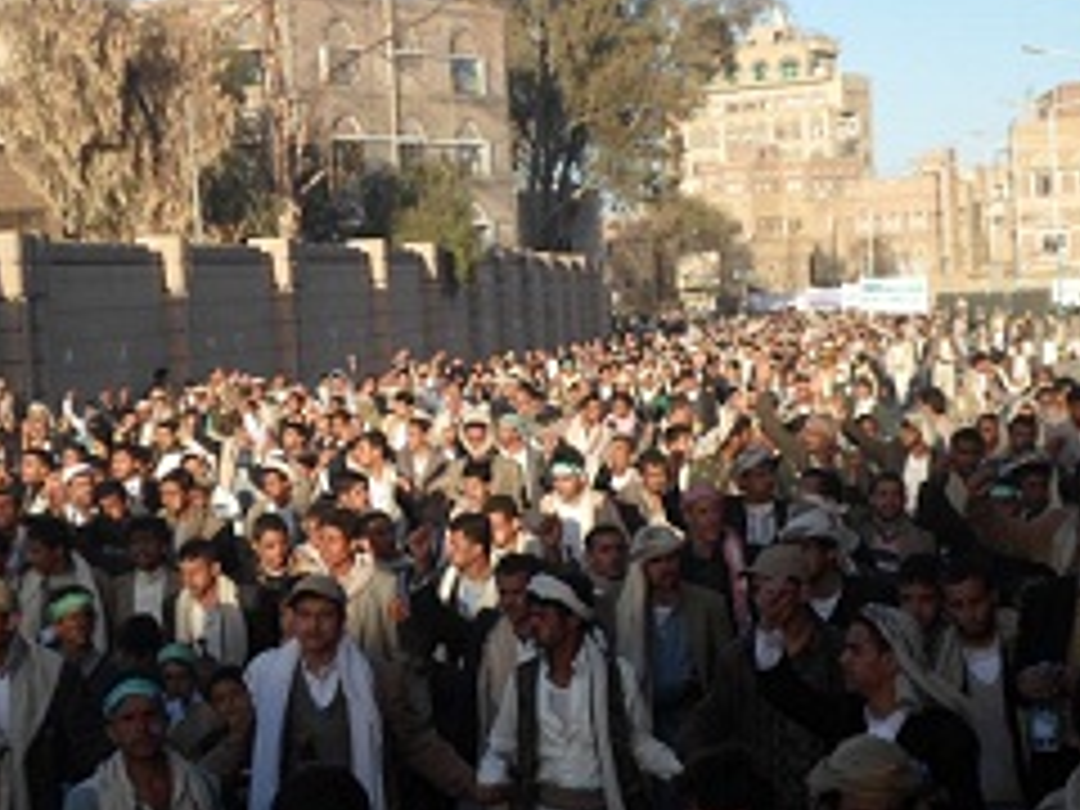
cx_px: 538
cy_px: 380
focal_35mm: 83
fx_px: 2590
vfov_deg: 17.8
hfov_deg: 23.6
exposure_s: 1/500
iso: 80
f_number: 3.6
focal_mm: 9.7
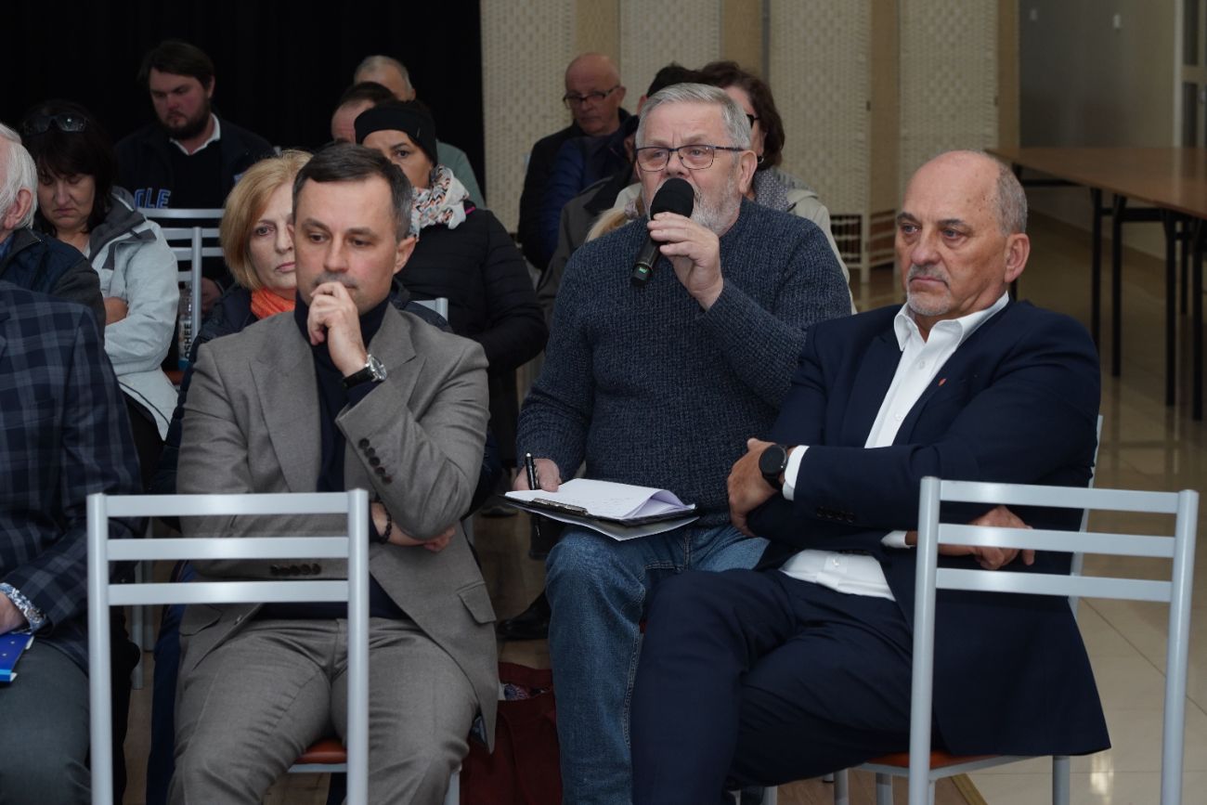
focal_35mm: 105
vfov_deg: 13.0
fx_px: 3521
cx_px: 604
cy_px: 402
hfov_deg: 19.5
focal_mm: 105
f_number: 8
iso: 1250
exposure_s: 1/100
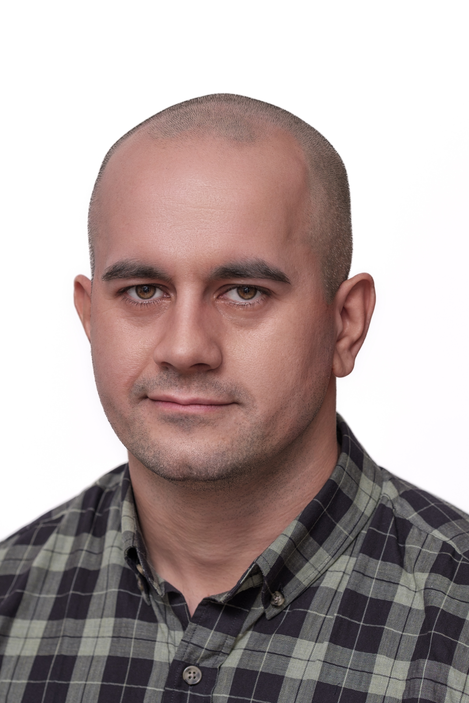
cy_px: 352
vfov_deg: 15.2
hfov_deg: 10.2
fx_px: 2638
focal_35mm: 135
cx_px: 234
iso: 160
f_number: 4
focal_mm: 90
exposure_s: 1/160
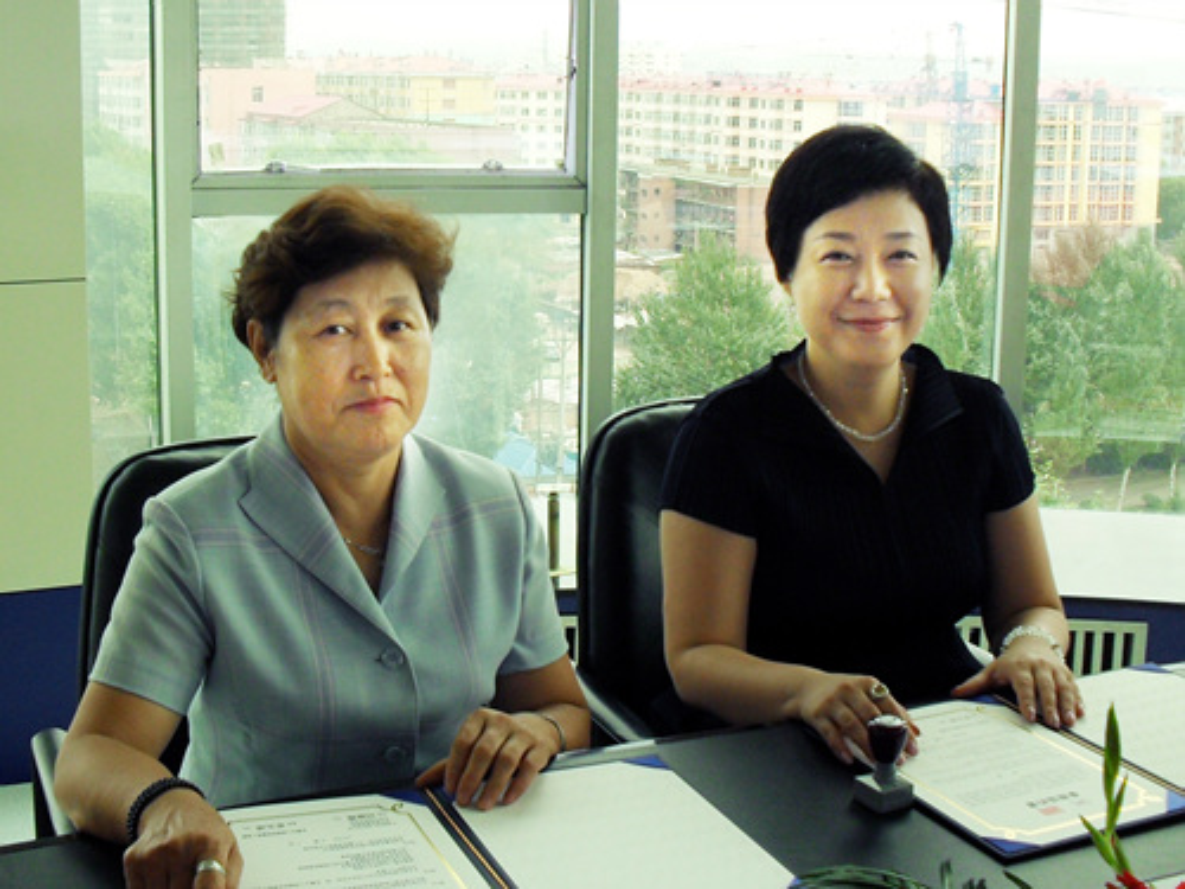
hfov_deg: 49.0
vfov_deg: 37.7
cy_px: 444
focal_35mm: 38
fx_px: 1301
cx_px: 592
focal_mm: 6.3
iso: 80
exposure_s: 1/90
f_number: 2.8
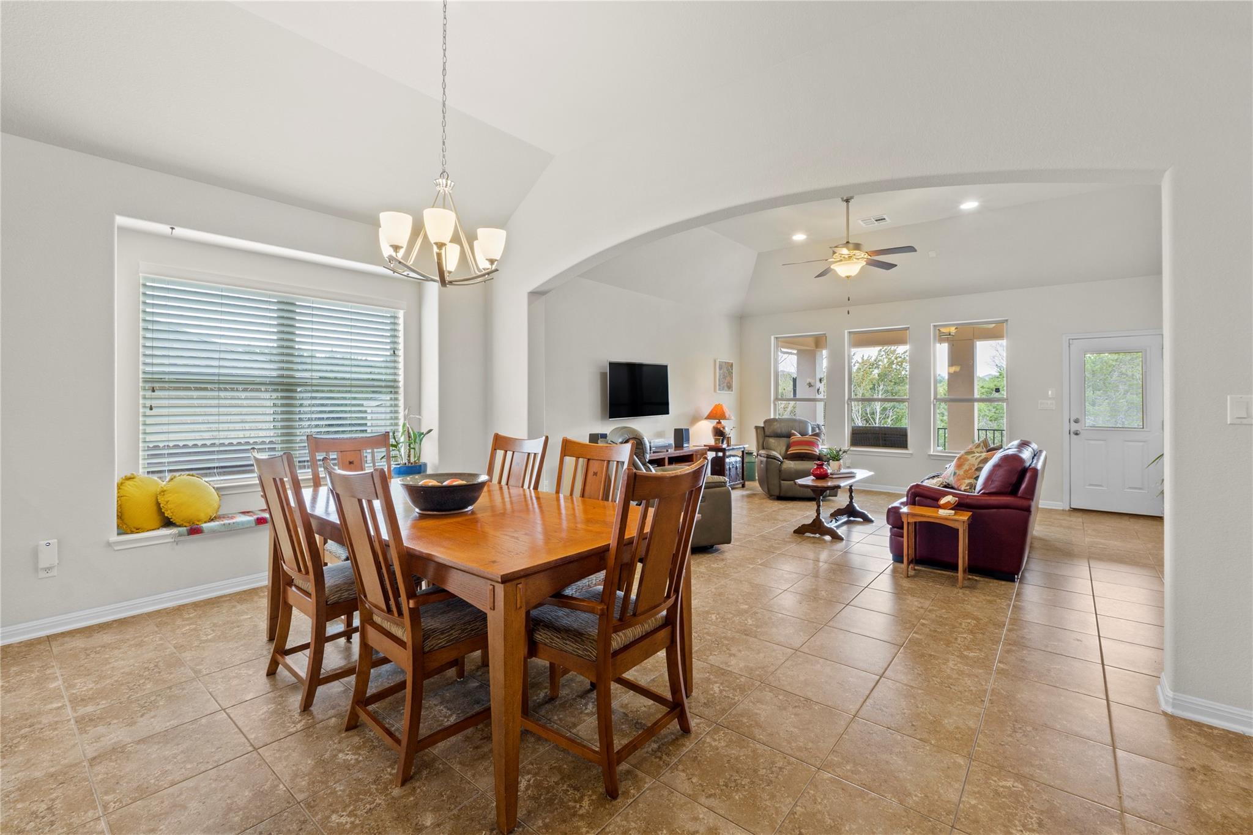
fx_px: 522
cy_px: 418
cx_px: 626
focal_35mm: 15
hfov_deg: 100.4
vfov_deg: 77.3
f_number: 11
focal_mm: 10
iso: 250
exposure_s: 1.6
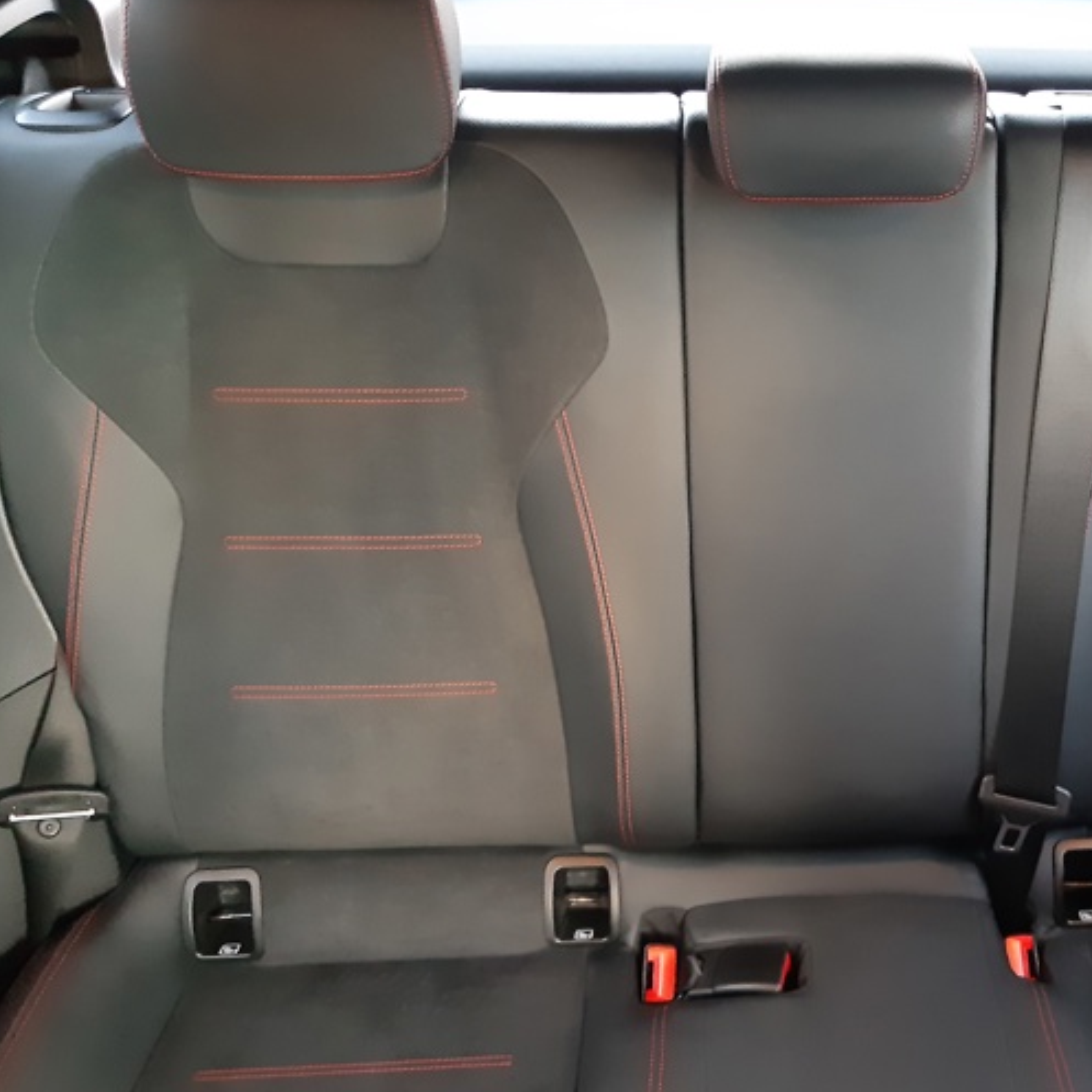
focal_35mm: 37
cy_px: 598
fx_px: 1321
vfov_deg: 44.9
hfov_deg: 43.3
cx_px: 835
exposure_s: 1/17
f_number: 1.7
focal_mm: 3.92
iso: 640
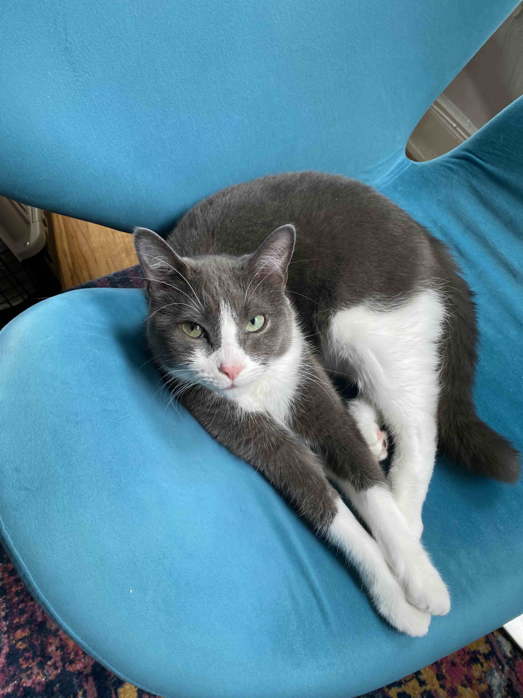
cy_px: 349
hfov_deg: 53.1
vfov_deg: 67.3
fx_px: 524
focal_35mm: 26
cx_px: 262
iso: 125
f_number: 1.8
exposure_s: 1/121
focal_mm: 4.25
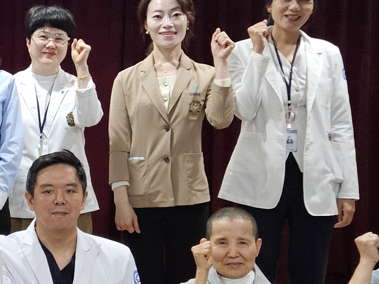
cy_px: 174
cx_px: -138
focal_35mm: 104
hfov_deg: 17.5
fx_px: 1138
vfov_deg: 14.2
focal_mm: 5.4
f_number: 1.8
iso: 400
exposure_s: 1/120
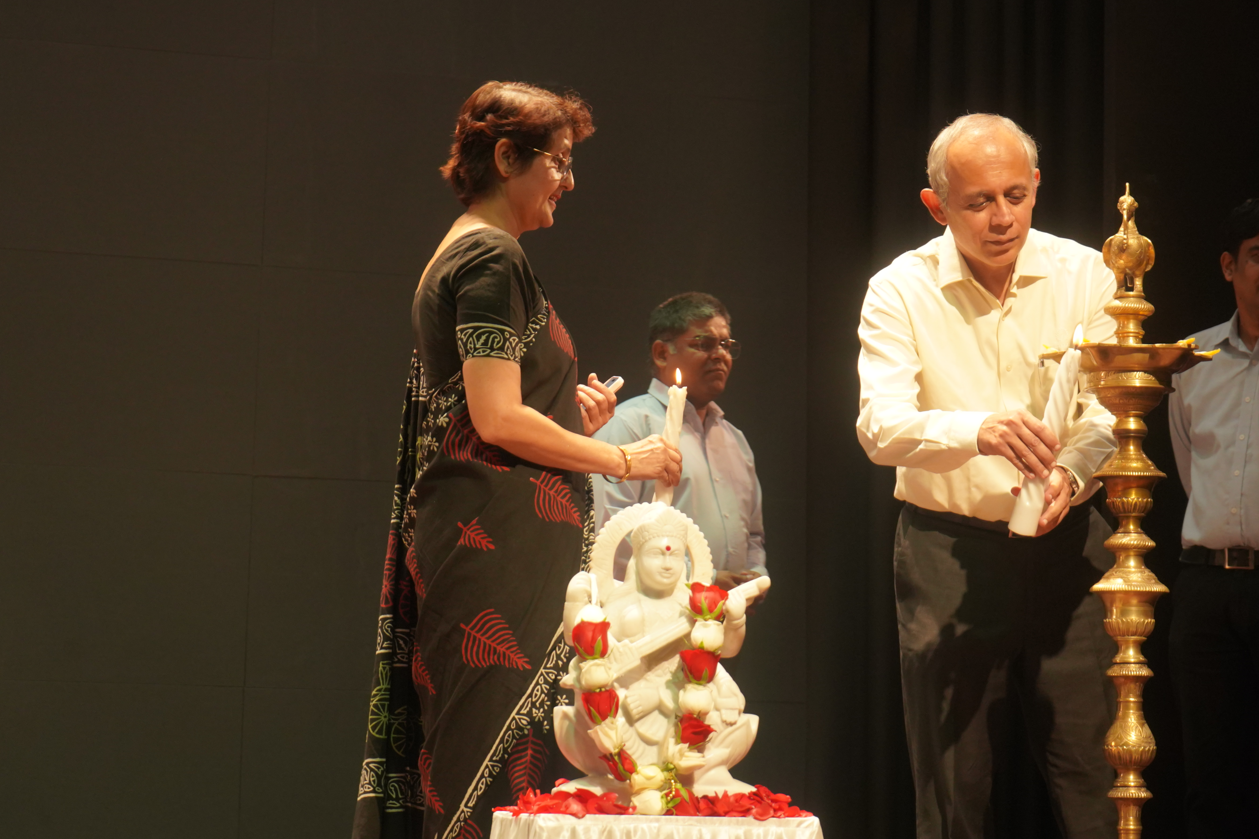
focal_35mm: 88
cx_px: 788
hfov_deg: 23.1
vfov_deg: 15.5
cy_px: 342
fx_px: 3077
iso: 2000
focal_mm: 69
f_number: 5.6
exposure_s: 1/160
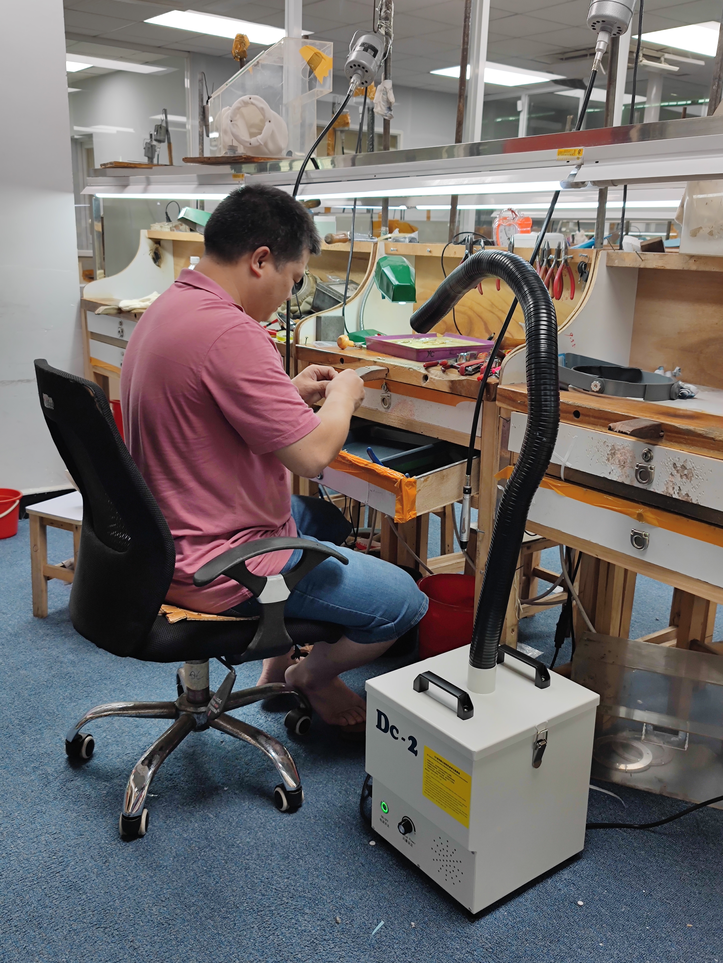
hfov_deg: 37.7
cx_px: 362
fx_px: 1058
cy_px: 482
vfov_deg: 49.0
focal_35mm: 38
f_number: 1.95
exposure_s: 1/83
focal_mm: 7.59
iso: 67
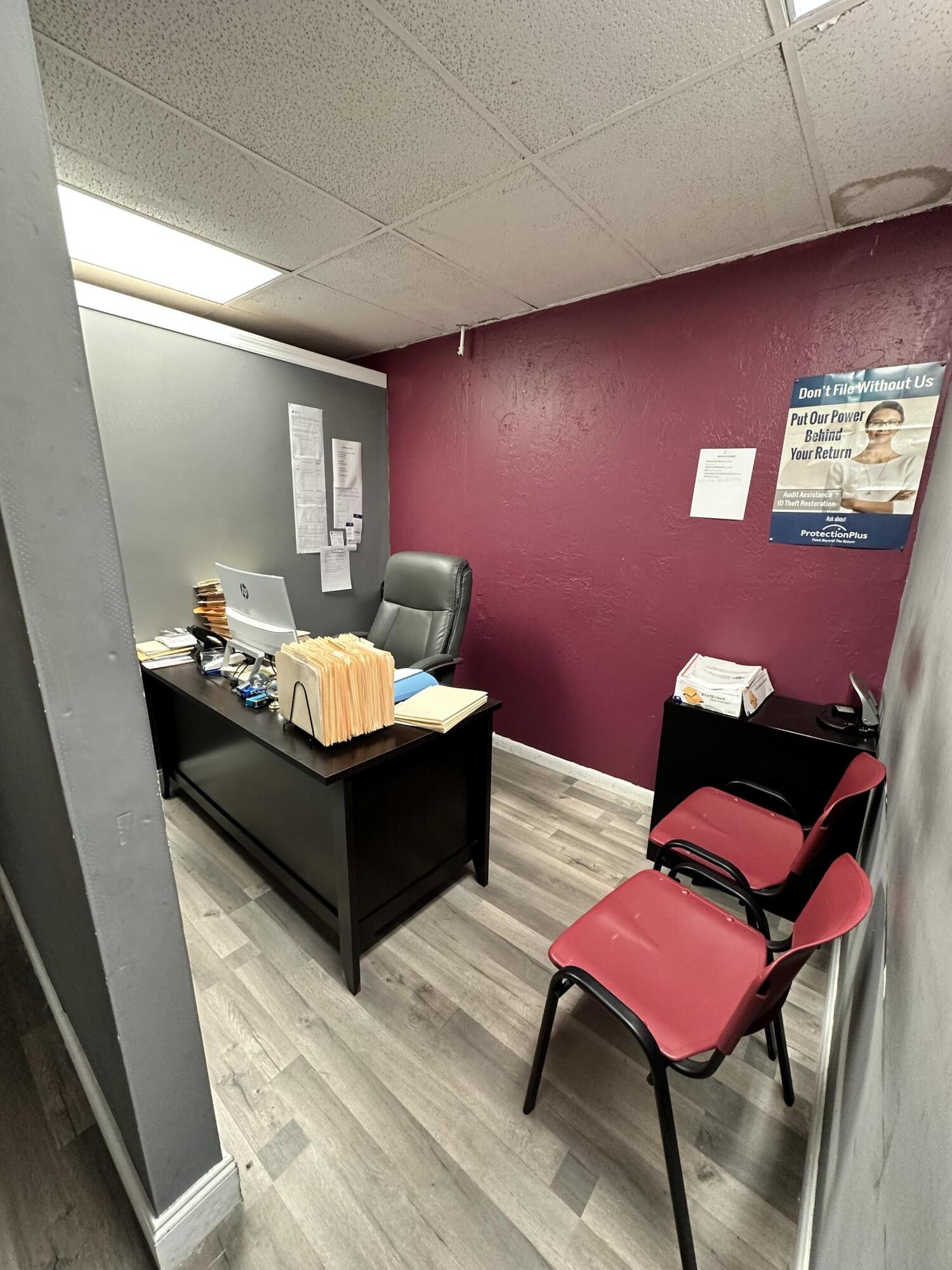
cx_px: 476
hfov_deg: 85.7
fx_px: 513
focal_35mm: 14
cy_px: 635
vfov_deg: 102.1
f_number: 2.2
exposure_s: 1/60
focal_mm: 2.22
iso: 250
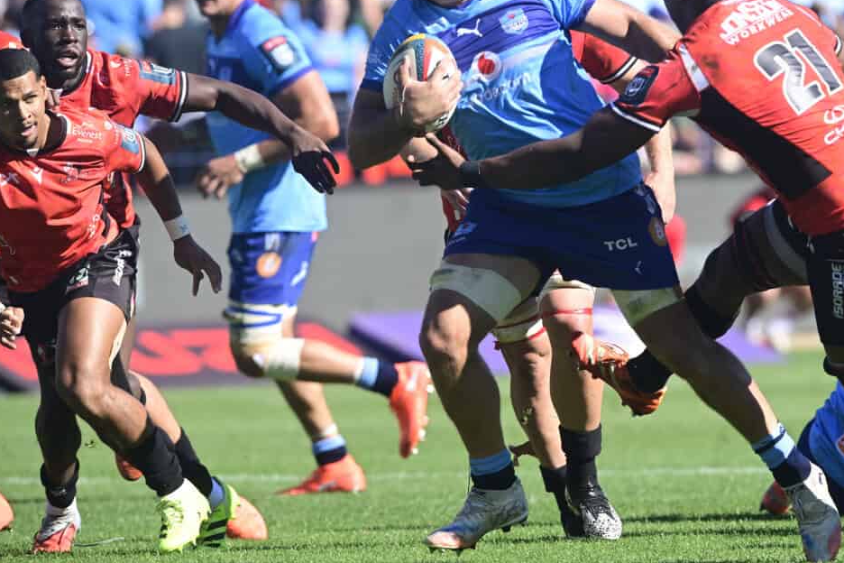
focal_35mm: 641
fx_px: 15027
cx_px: 599
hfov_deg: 3.2
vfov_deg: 2.1
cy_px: 192
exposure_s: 1/2500
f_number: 6.3
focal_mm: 400
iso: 800
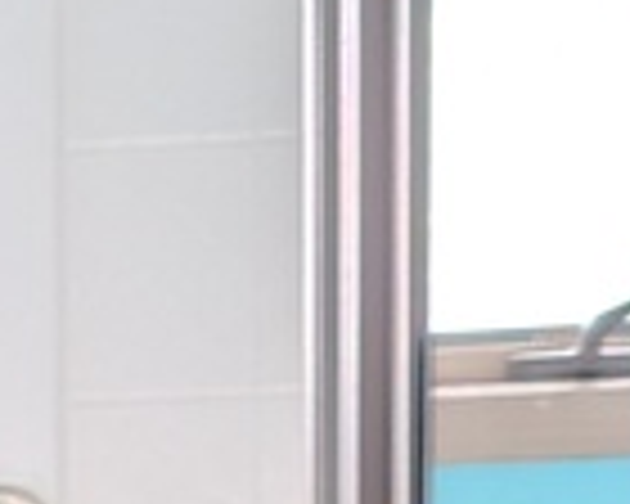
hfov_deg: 9.4
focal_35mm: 181
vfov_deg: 8.1
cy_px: 1012
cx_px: -956
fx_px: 3375
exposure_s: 1/25.2
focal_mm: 6.9
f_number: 1.68
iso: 133
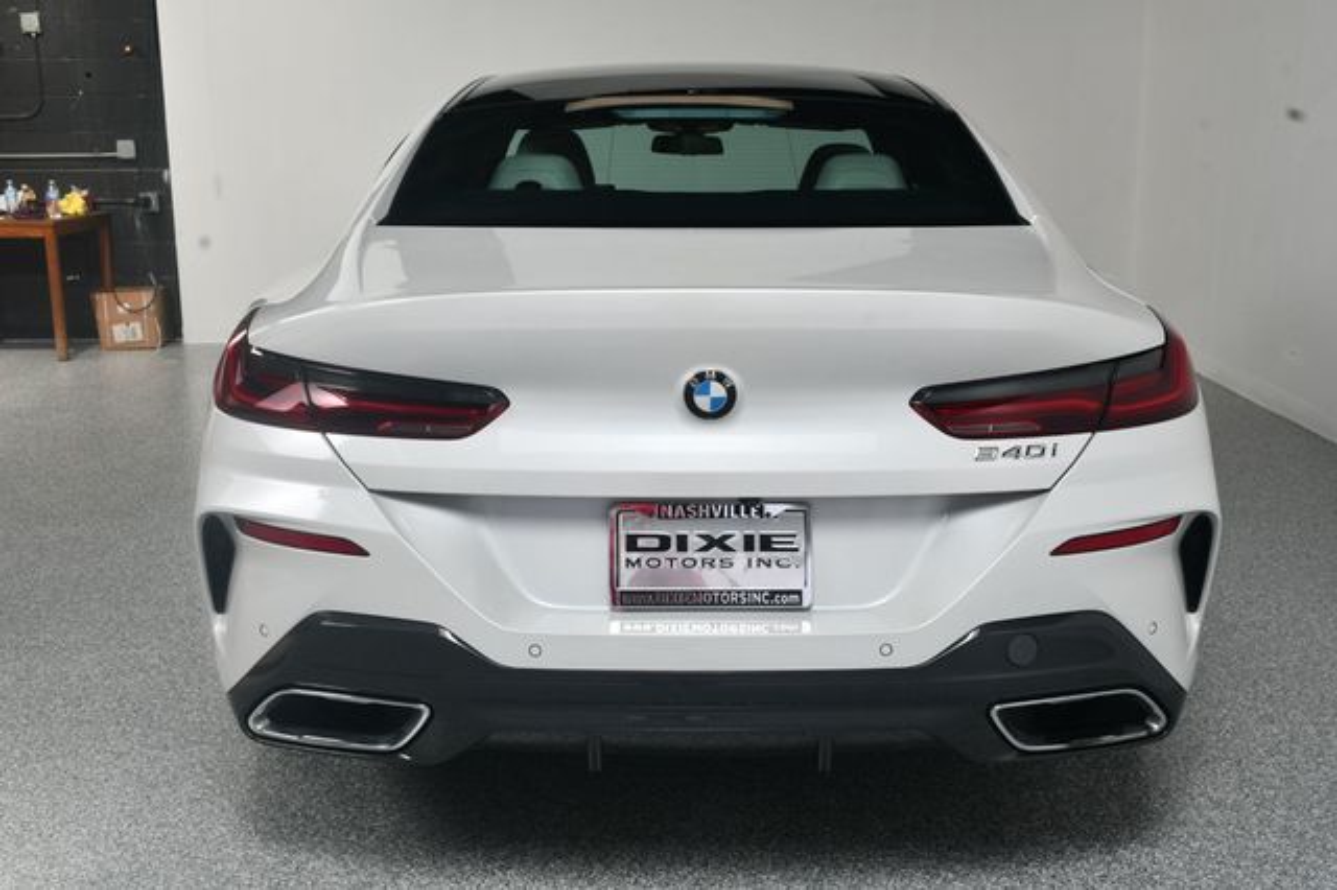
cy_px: 445
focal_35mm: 39
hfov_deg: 49.6
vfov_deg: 34.2
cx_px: 668
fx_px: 1448
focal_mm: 26
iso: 100
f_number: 13
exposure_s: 1/160
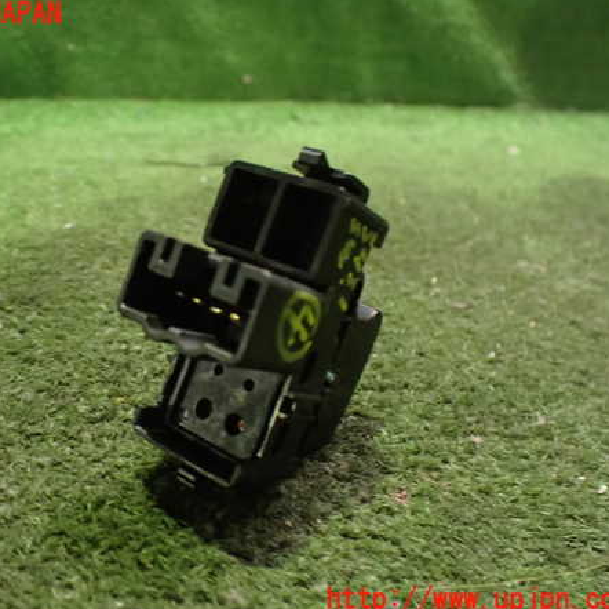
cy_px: 307
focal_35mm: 36
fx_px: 717
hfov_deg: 45.6
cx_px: 225
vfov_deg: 46.0
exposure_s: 1/30
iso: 1250
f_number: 2.3
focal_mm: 5.4
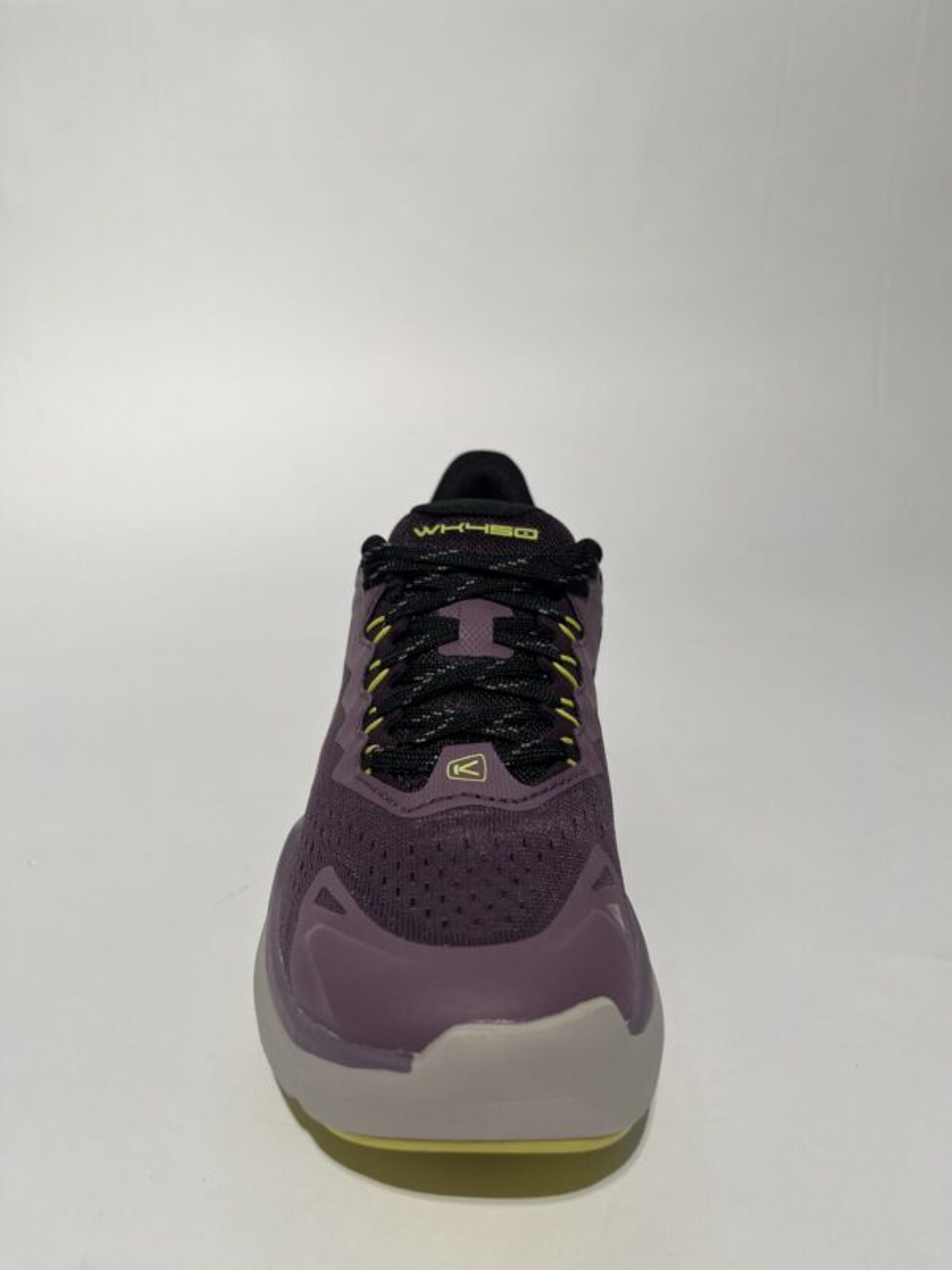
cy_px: 635
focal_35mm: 26
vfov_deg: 67.3
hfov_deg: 53.1
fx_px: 953
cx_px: 476
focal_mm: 5.1
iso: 50
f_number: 1.6
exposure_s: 1/390
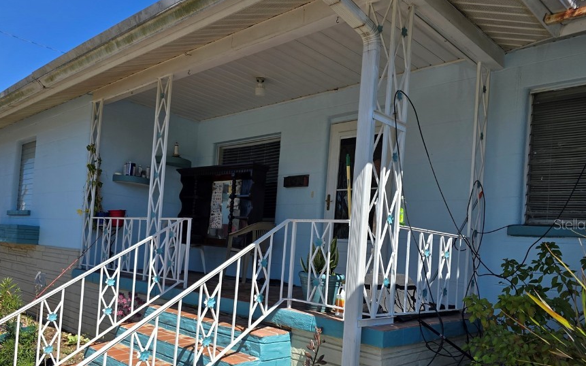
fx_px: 463
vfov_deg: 42.9
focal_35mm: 29
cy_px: 224
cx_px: 270
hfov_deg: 64.5
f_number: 1.7
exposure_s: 1/633
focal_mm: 6.3
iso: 12
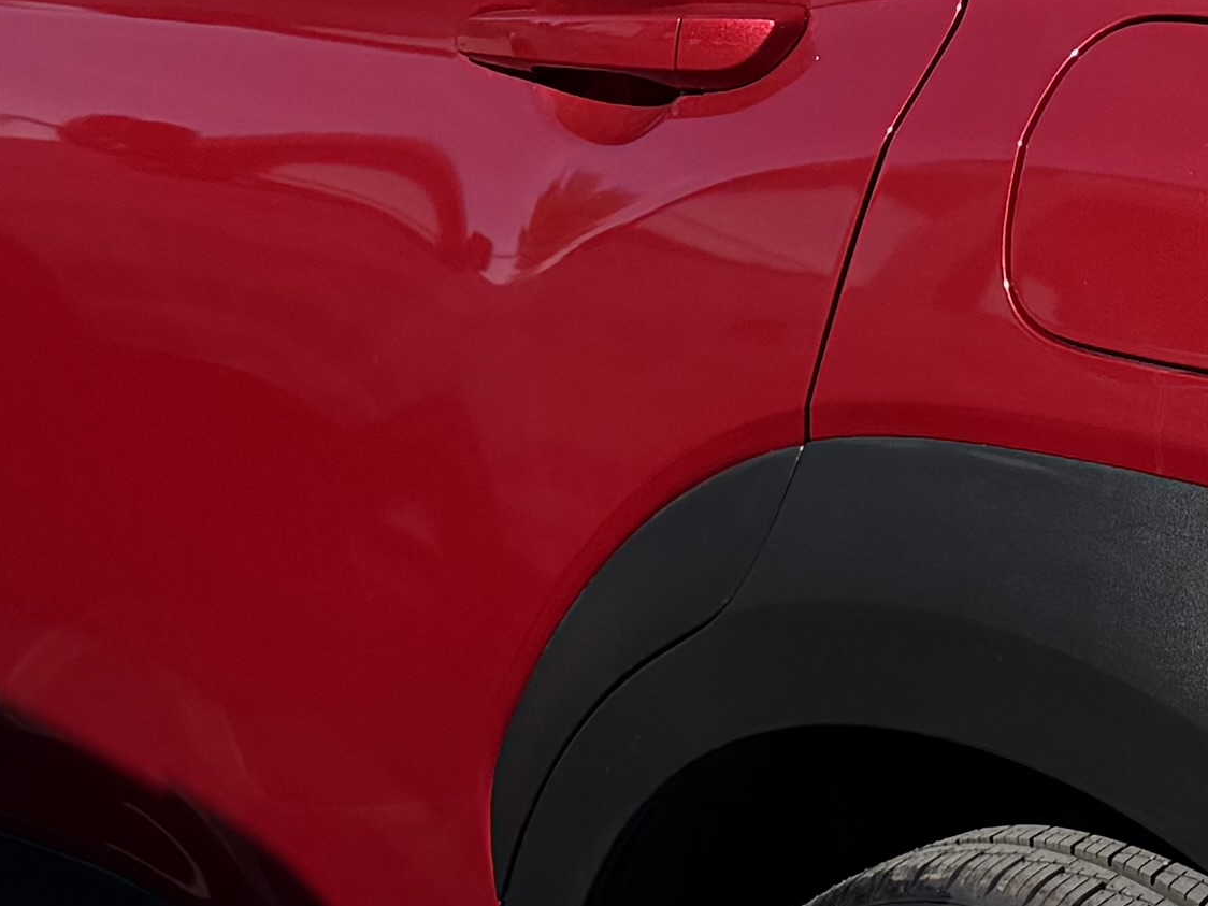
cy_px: 249
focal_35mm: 122
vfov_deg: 12.1
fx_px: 4257
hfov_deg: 15.7
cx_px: 1346
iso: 80
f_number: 1.78
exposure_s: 1/6711
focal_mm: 6.76
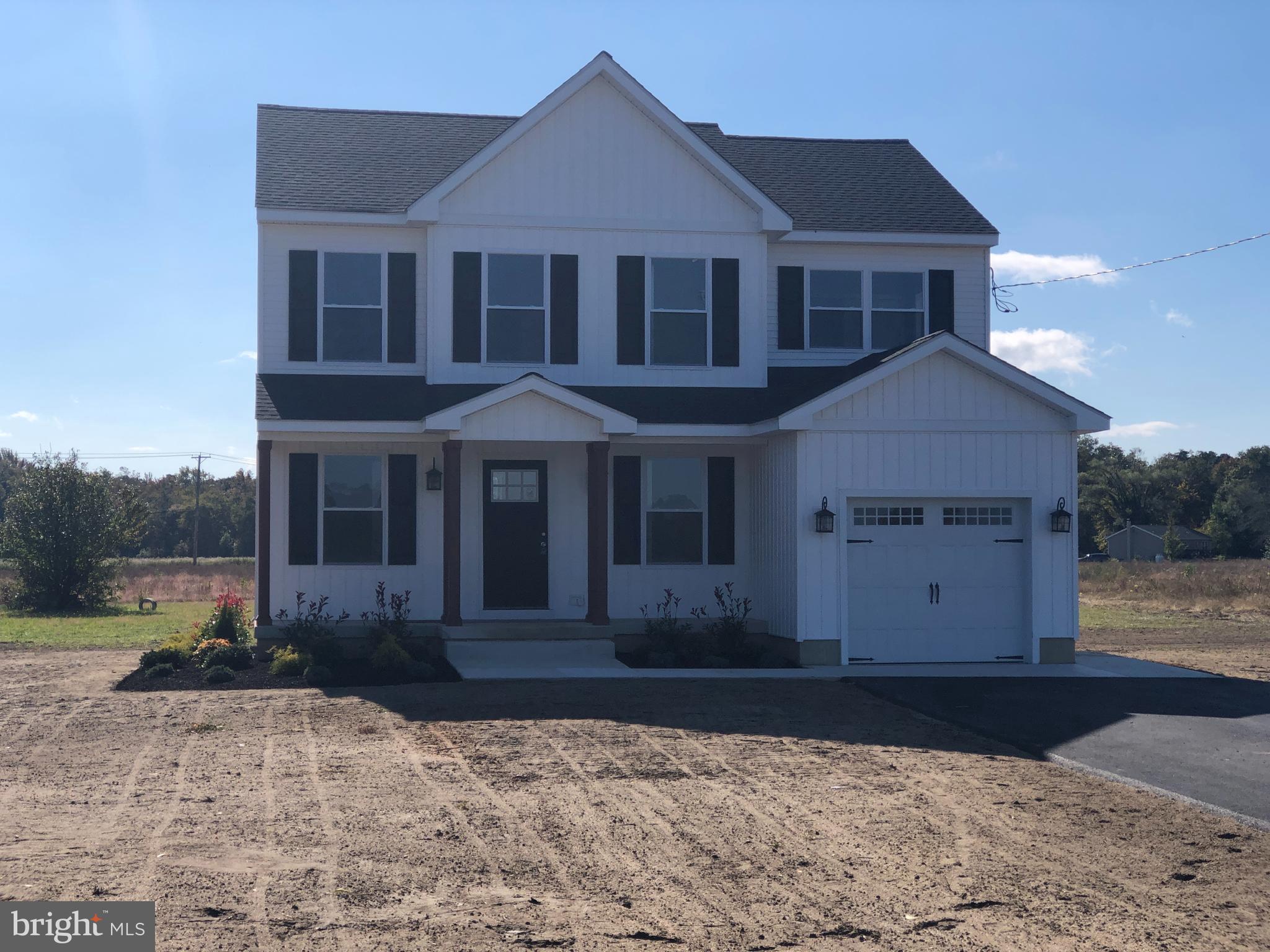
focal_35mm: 57
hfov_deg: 33.8
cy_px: 476
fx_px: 2091
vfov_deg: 25.7
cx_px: 635
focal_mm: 6.6
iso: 20
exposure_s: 1/1215
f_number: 2.8
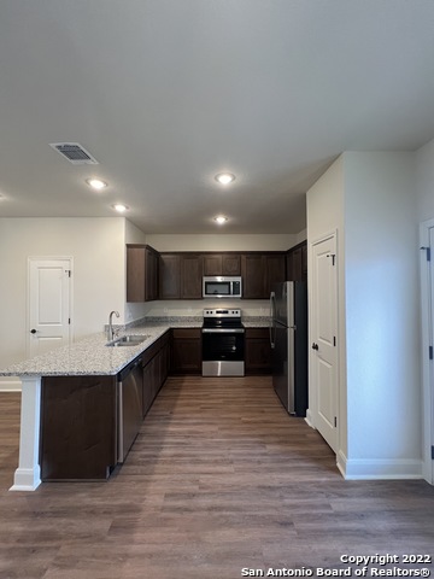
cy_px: 290
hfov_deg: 89.9
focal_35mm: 13
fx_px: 217
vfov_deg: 106.2
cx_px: 217
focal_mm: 1.57
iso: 200
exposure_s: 1/60
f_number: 1.8
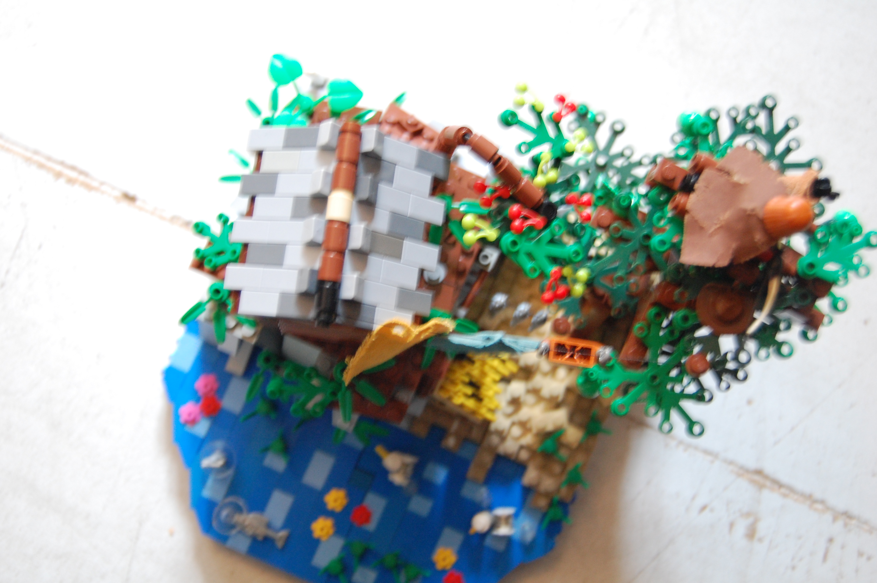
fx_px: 1168
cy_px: 292
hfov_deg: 41.1
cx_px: 438
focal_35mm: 48
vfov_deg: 28.0
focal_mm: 32
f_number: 4.5
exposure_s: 1/8
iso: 900
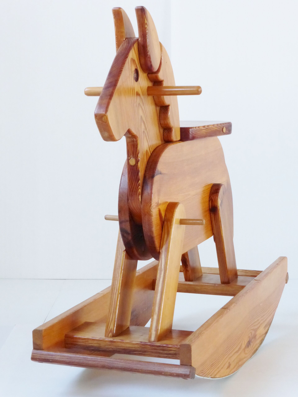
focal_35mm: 79
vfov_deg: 24.7
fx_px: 907
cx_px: 149
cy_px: 198
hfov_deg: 18.7
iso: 400
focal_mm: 13.3
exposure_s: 1/30
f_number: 5
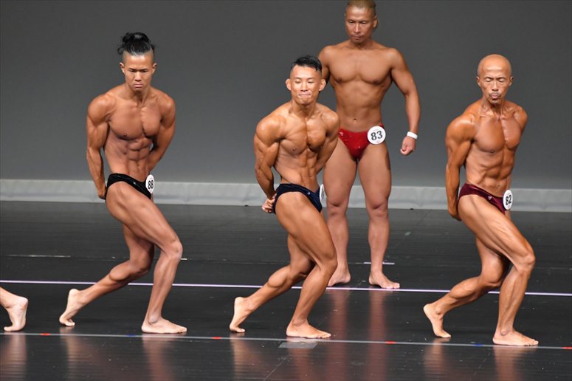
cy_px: 190
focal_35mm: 375
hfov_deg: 5.5
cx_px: 286
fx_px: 5956
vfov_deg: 3.7
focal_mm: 250
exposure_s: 1/400
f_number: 5.6
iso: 5000
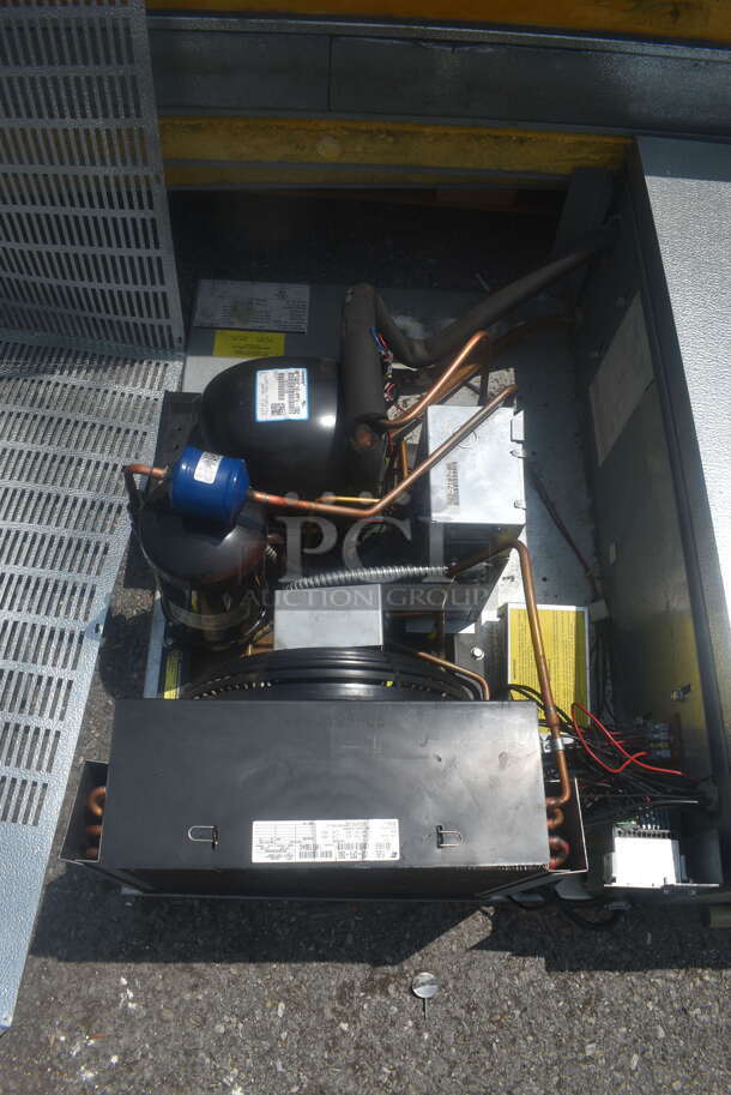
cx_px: 366
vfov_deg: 67.3
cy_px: 548
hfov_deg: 48.0
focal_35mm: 27
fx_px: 821
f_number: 10
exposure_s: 1/1000
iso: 200
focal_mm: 18
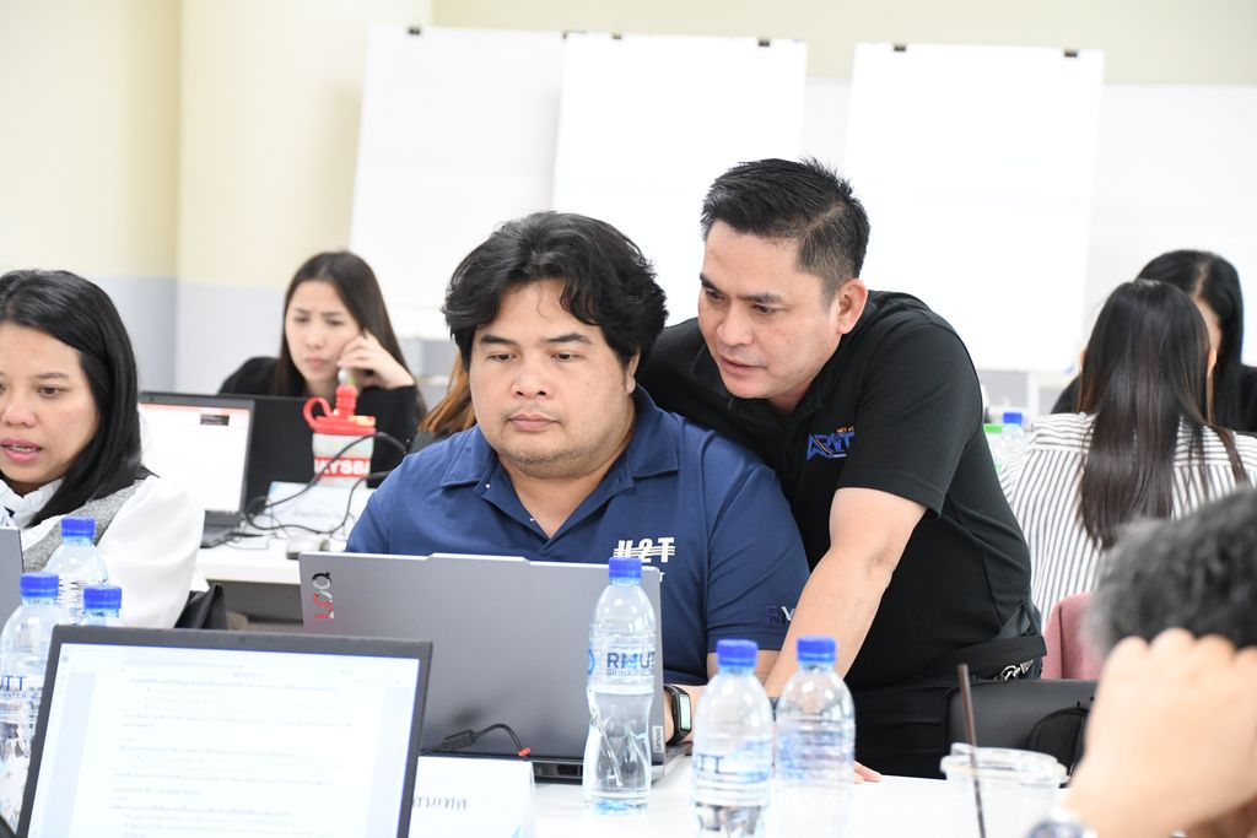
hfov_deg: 17.1
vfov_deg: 11.4
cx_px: 628
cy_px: 419
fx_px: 4190
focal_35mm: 120
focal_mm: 80
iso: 3200
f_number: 5.3
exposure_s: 1/80
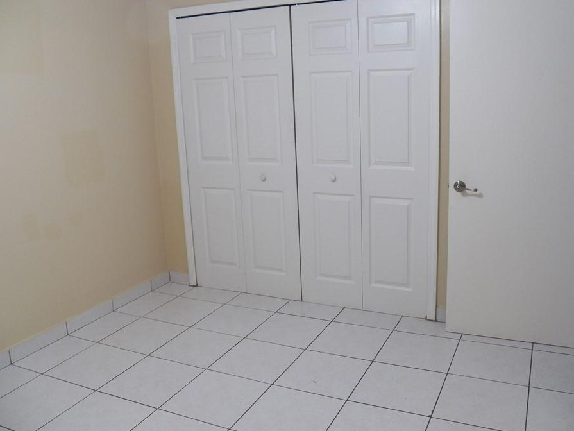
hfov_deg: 56.7
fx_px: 531
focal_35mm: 32
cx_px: 315
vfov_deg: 44.2
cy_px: 199
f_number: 2.8
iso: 125
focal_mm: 4.9
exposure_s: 1/30
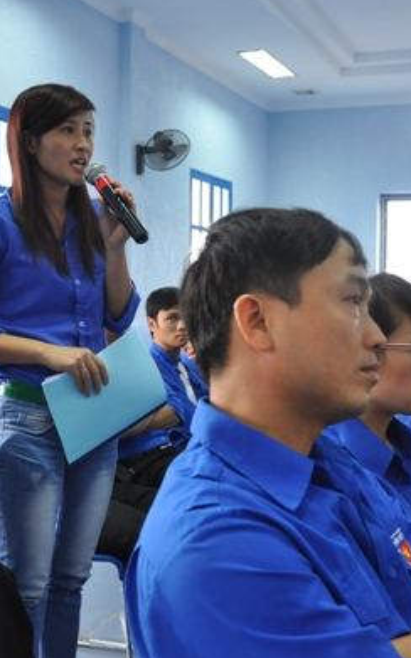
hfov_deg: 23.5
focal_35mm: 55
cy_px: 351
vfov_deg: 36.9
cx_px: 229
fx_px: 987
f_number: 4.5
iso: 1000
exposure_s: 1/40
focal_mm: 22
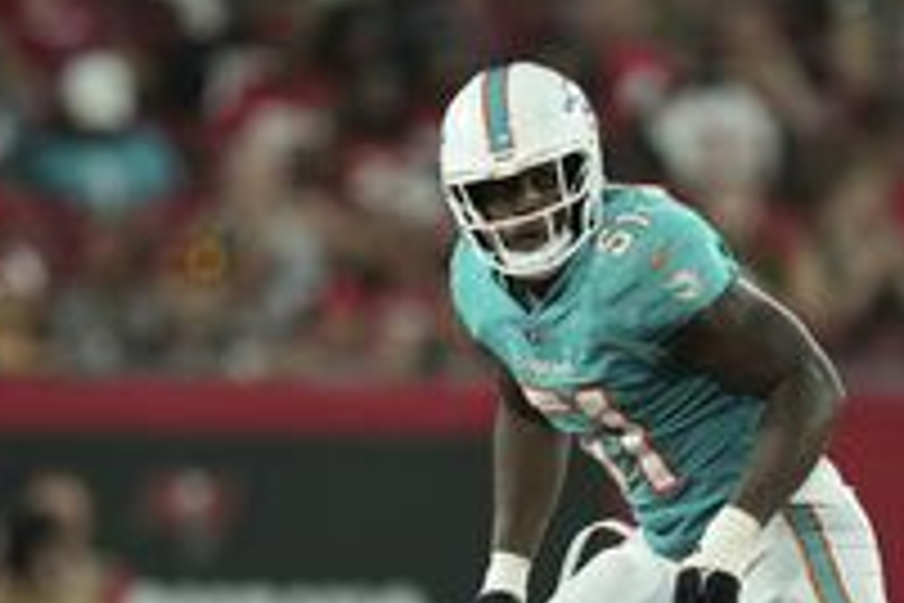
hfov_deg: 1.7
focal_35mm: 1195
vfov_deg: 1.2
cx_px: 760
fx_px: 30005
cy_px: 565
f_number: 2.8
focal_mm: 400
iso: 2000
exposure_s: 1/1600
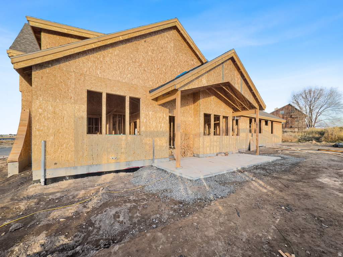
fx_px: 139
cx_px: 172
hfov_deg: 102.1
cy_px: 128
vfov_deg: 85.7
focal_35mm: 14
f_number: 2.2
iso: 40
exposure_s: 1/200
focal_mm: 2.22
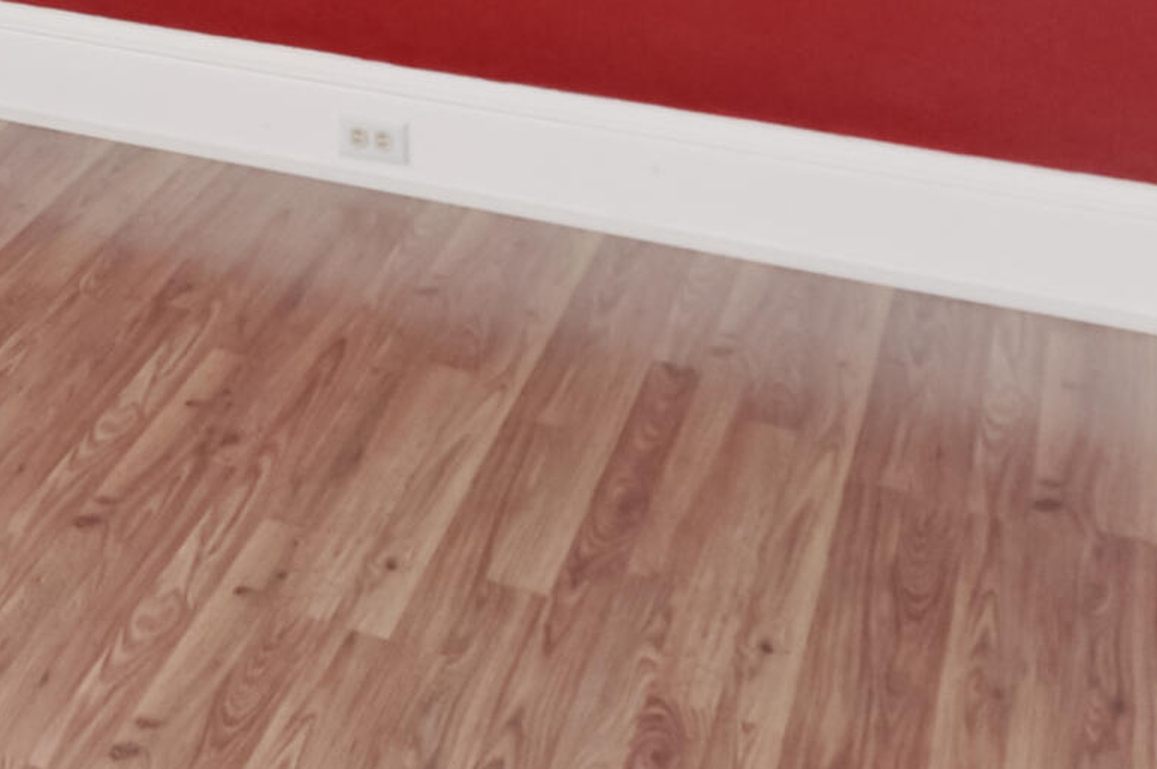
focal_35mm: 64
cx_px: -620
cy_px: 4
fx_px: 2052
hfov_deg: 24.1
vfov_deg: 20.5
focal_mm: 11
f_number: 6.3
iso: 320
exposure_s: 1/160
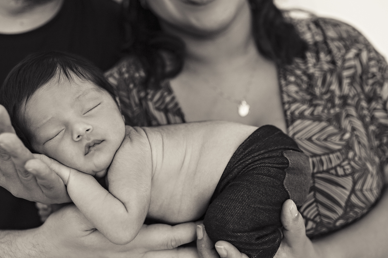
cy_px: 130
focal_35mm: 46
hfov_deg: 42.8
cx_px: 188
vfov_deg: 29.2
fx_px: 495
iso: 320
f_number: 2.2
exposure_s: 1/200
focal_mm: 35
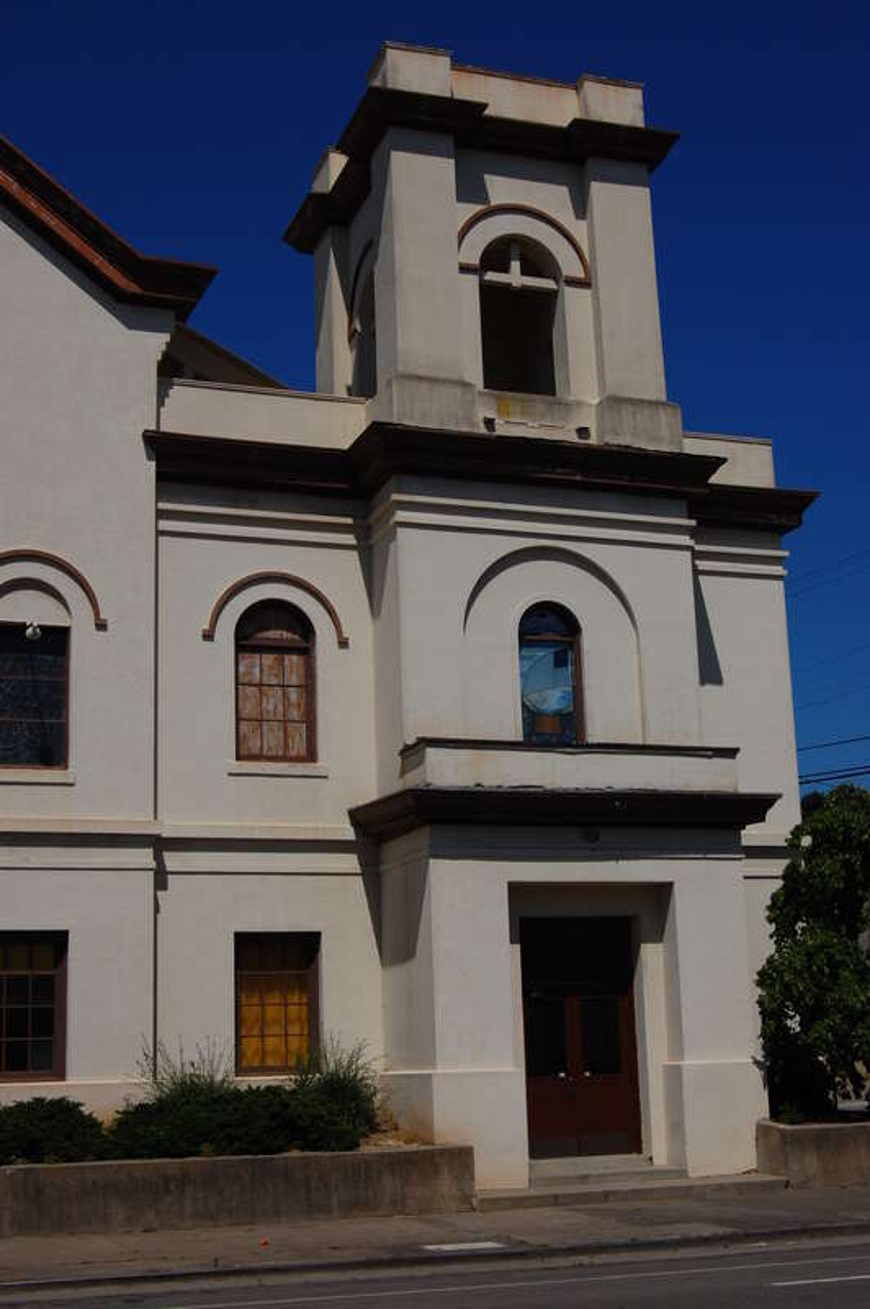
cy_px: 654
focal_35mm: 48
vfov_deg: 41.1
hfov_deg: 28.0
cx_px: 435
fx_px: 1743
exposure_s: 1/400
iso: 200
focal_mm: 32
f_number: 16
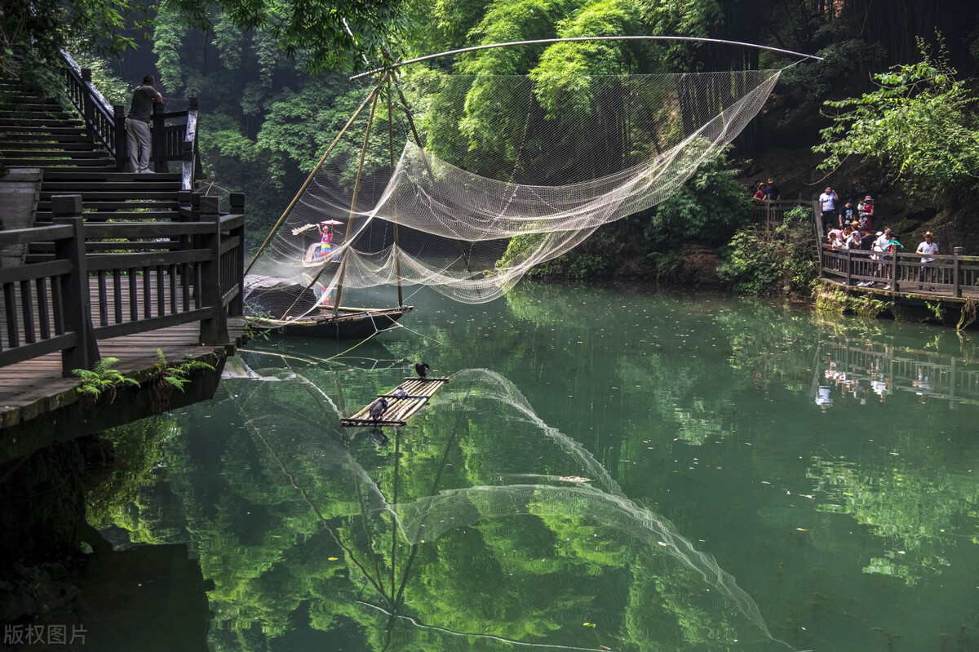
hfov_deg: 38.2
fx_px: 1413
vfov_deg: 26.0
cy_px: 326
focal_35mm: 52
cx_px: 490
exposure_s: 1/340
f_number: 4.3
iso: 500
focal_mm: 34.5
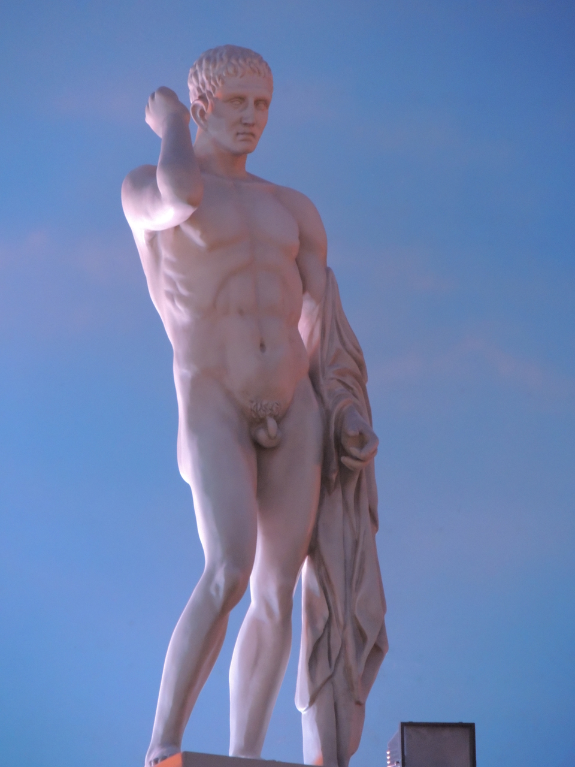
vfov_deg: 3.6
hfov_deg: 2.7
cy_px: 384
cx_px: 288
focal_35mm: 550
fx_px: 12181
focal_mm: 98.1
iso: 800
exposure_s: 1/20
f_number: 4.9
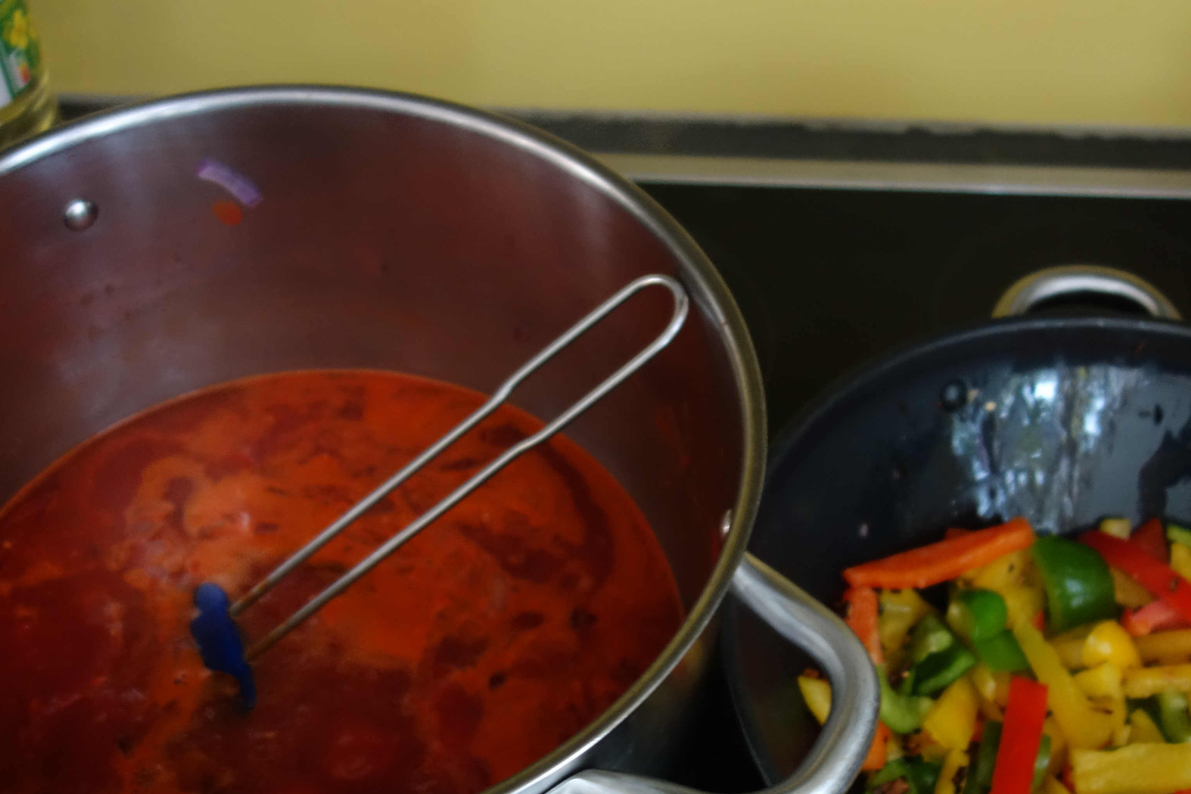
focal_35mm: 50
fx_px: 1654
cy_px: 481
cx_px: 590
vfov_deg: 26.9
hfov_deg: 39.6
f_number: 1.8
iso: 800
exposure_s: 1/60
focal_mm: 10.4
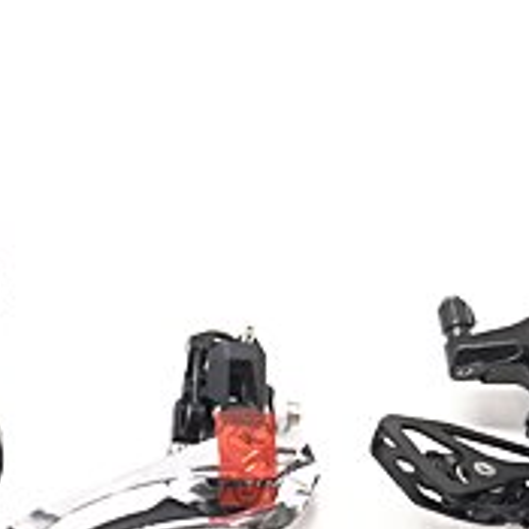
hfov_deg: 8.2
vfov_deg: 8.1
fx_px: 3631
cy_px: 837
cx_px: -130
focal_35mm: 210
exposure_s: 1/33
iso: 125
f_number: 2.4
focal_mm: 6
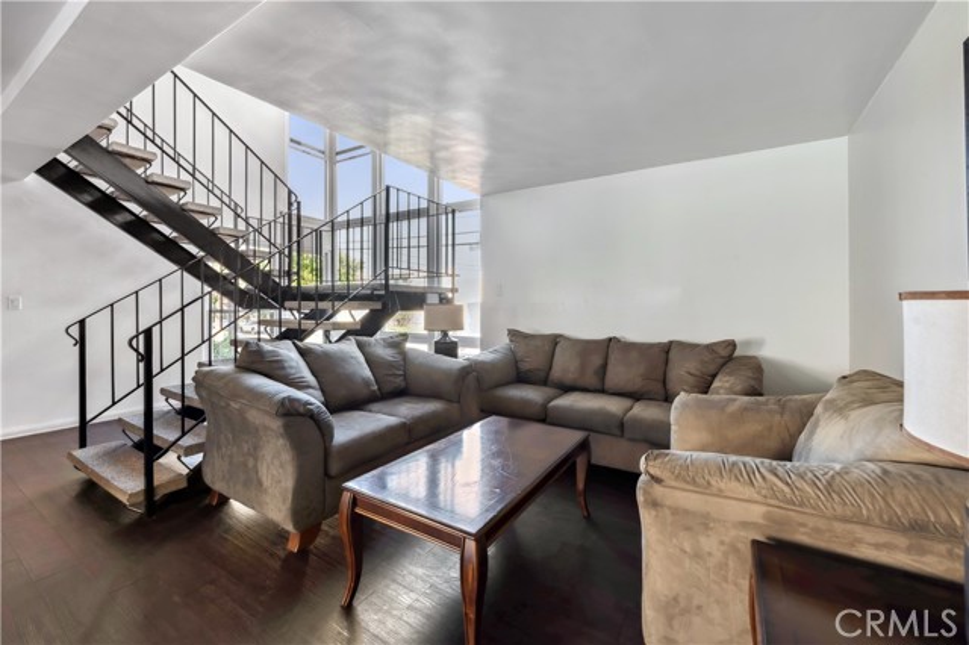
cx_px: 484
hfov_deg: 104.3
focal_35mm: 14
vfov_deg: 81.1
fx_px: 377
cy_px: 322
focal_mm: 14
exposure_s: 1/20
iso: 100
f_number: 9
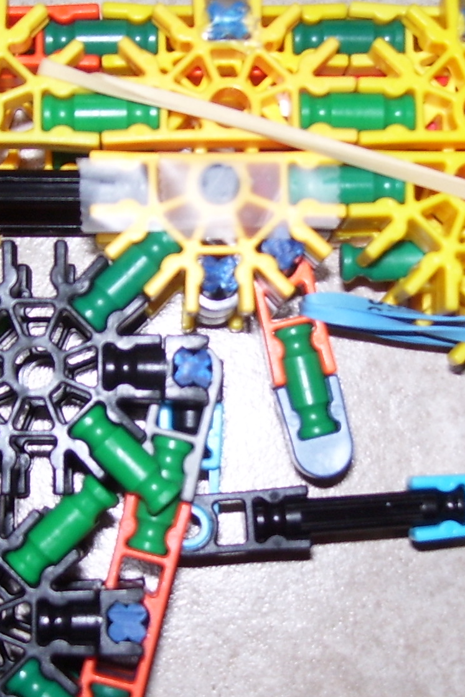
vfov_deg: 26.2
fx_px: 1491
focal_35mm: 77
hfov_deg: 17.7
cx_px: 161
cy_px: 429
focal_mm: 6
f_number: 2.7
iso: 80
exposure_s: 1/60
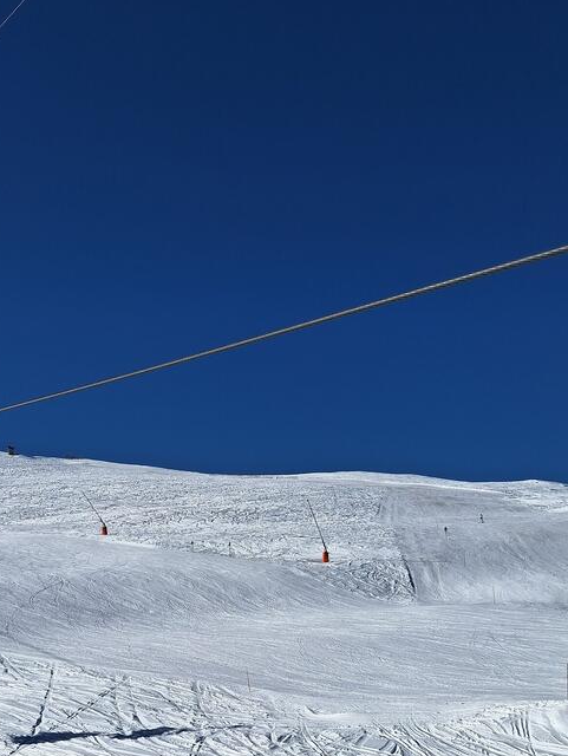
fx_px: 808
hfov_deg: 38.5
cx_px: 212
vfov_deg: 48.6
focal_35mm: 37
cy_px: 547
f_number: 1.8
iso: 40
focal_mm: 5.54
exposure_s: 1/8065
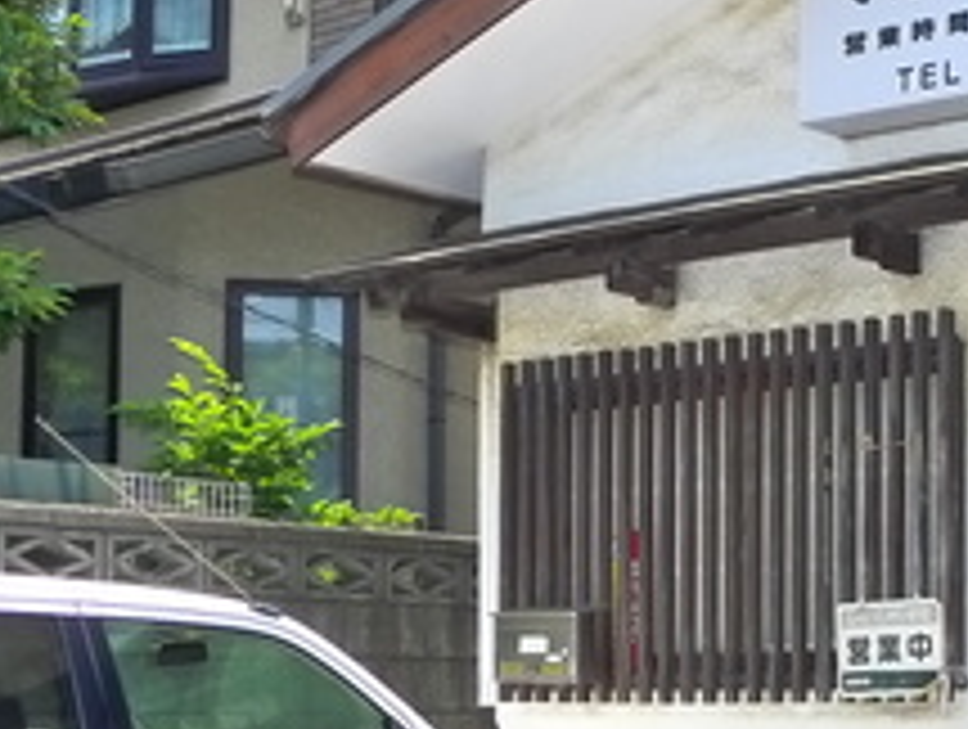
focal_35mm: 104
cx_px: 1045
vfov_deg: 14.2
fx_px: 2913
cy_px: 637
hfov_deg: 18.2
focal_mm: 6.8
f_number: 3.5
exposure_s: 1/500
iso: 400
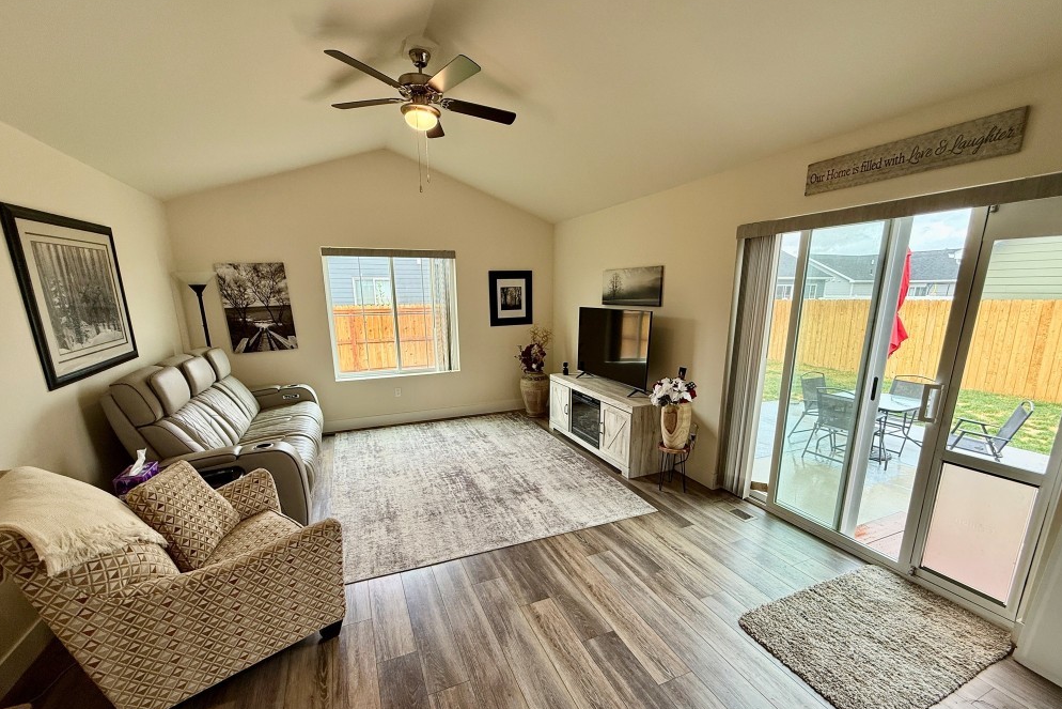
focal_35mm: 15
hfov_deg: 100.4
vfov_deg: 77.0
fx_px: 443
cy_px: 396
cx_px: 530
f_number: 2.2
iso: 100
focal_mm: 2.22
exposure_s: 1/120
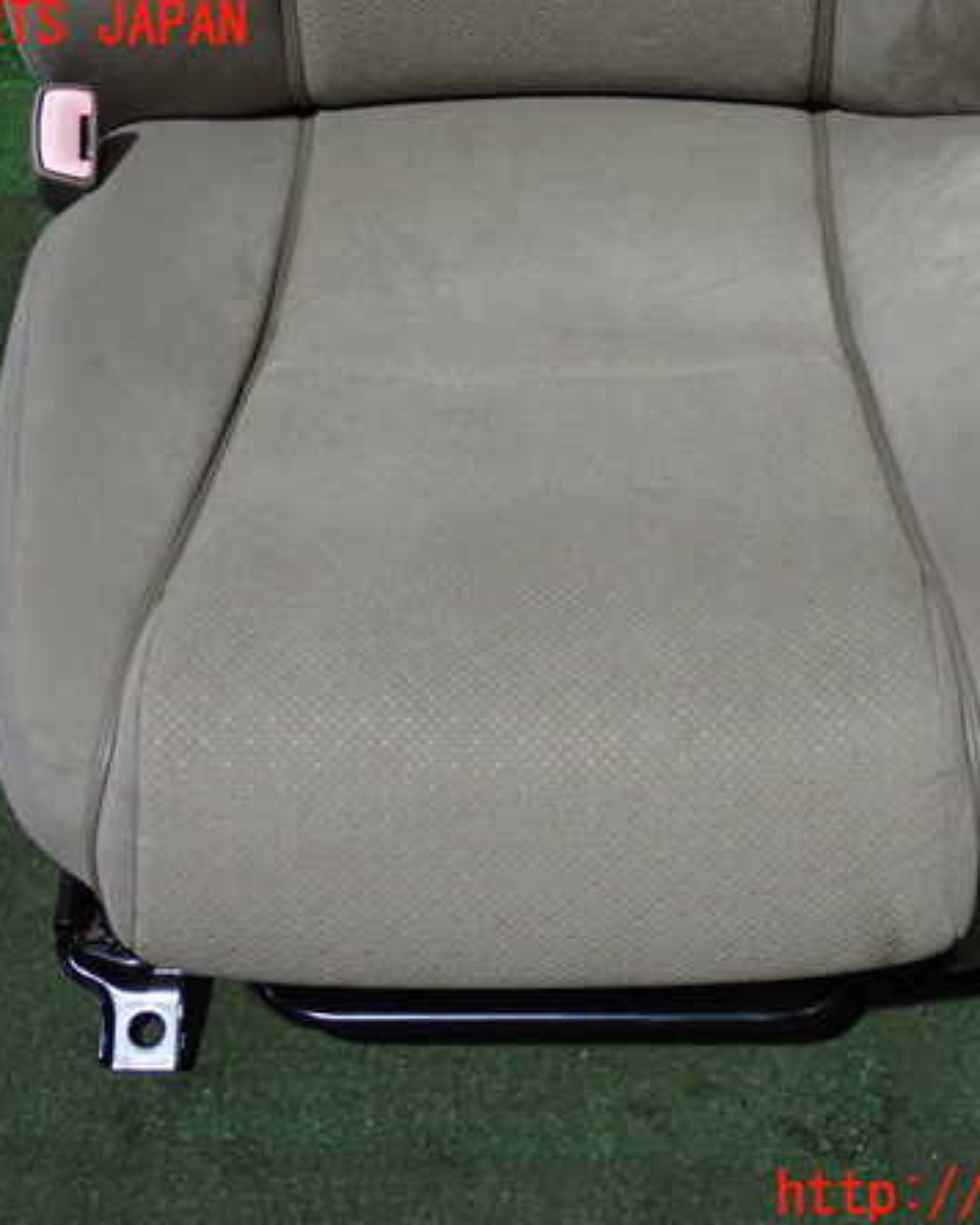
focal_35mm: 71
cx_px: 573
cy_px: 611
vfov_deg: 26.8
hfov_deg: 21.5
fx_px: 2574
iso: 800
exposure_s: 1/20
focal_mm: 9.65
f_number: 3.3
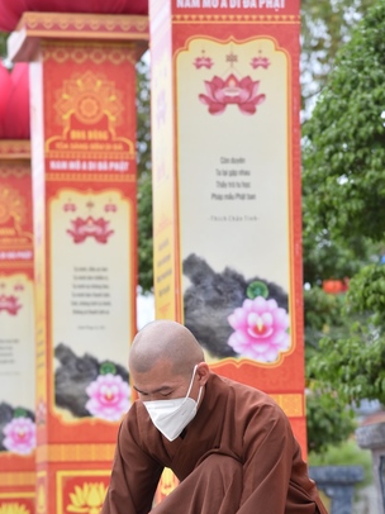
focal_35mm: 185
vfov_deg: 10.7
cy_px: 404
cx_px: 130
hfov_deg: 8.0
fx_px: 2746
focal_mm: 120
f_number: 5.6
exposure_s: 1/160
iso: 200
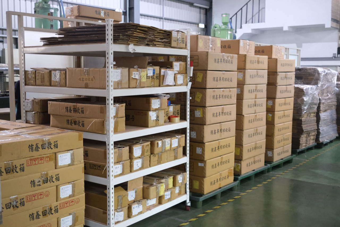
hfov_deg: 47.4
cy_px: 114
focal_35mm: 41
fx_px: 387
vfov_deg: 32.6
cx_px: 170
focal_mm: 27
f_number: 2.8
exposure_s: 1/100
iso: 3200
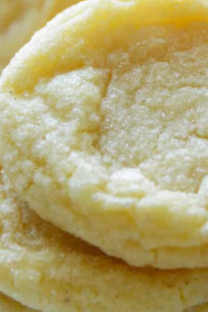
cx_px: 182
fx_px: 3371
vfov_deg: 5.3
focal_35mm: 389
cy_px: 110
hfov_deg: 3.5
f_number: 5.6
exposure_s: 1/25
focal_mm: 135
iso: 800
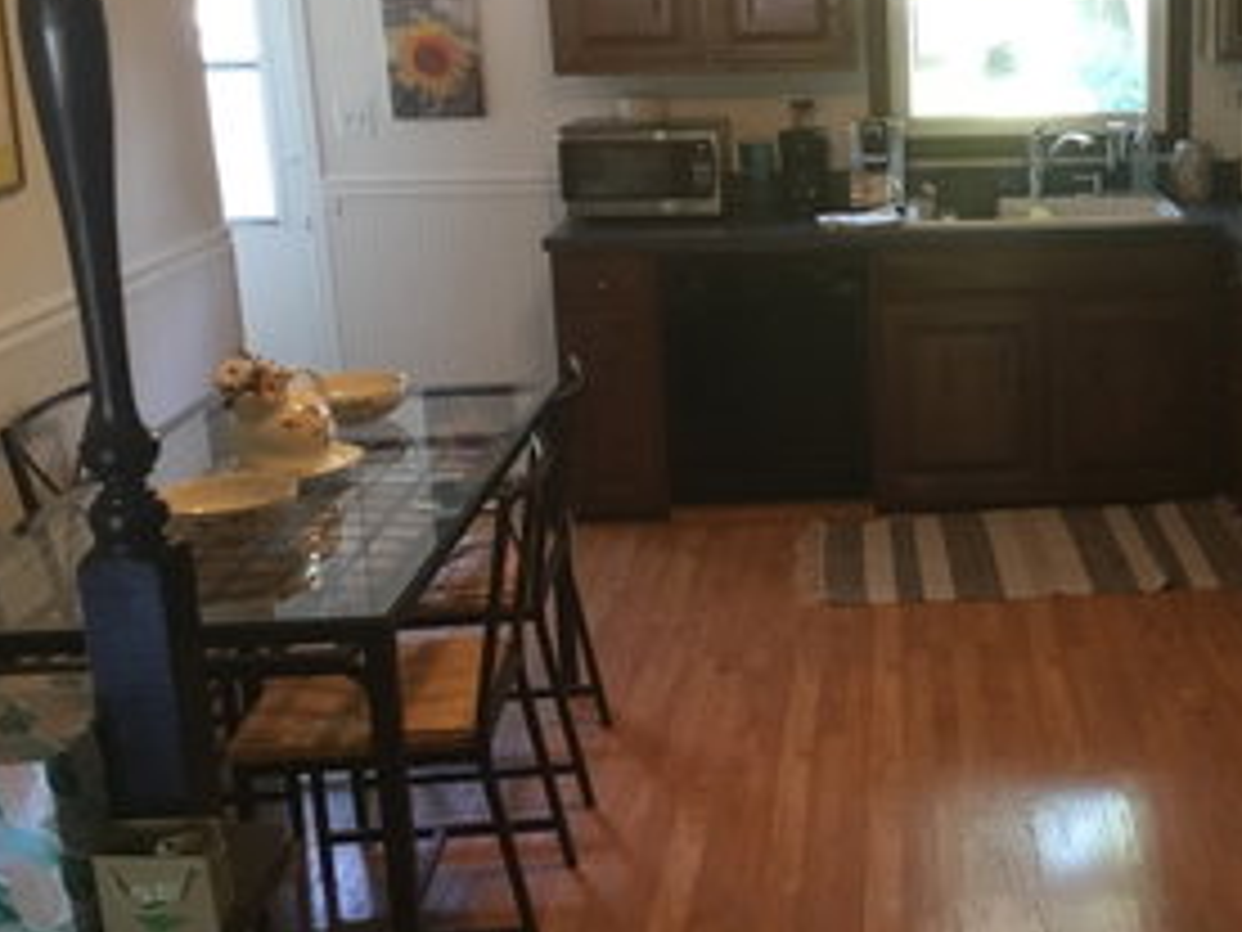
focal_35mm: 48
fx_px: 1722
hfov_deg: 38.5
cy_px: 360
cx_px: 947
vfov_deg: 30.2
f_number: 2.4
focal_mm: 3.3
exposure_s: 1/17
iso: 200
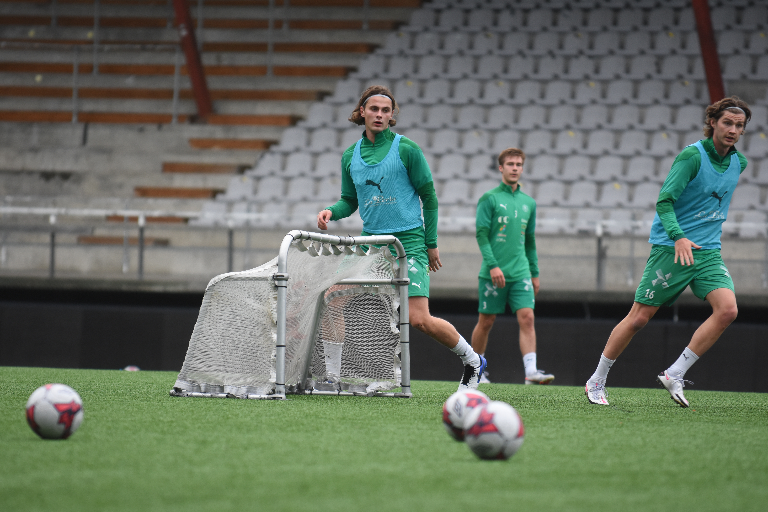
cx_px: 384
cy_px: 256
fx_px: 6399
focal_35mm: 300
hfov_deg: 6.9
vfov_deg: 4.6
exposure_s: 1/640
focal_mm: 200
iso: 800
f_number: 2.8
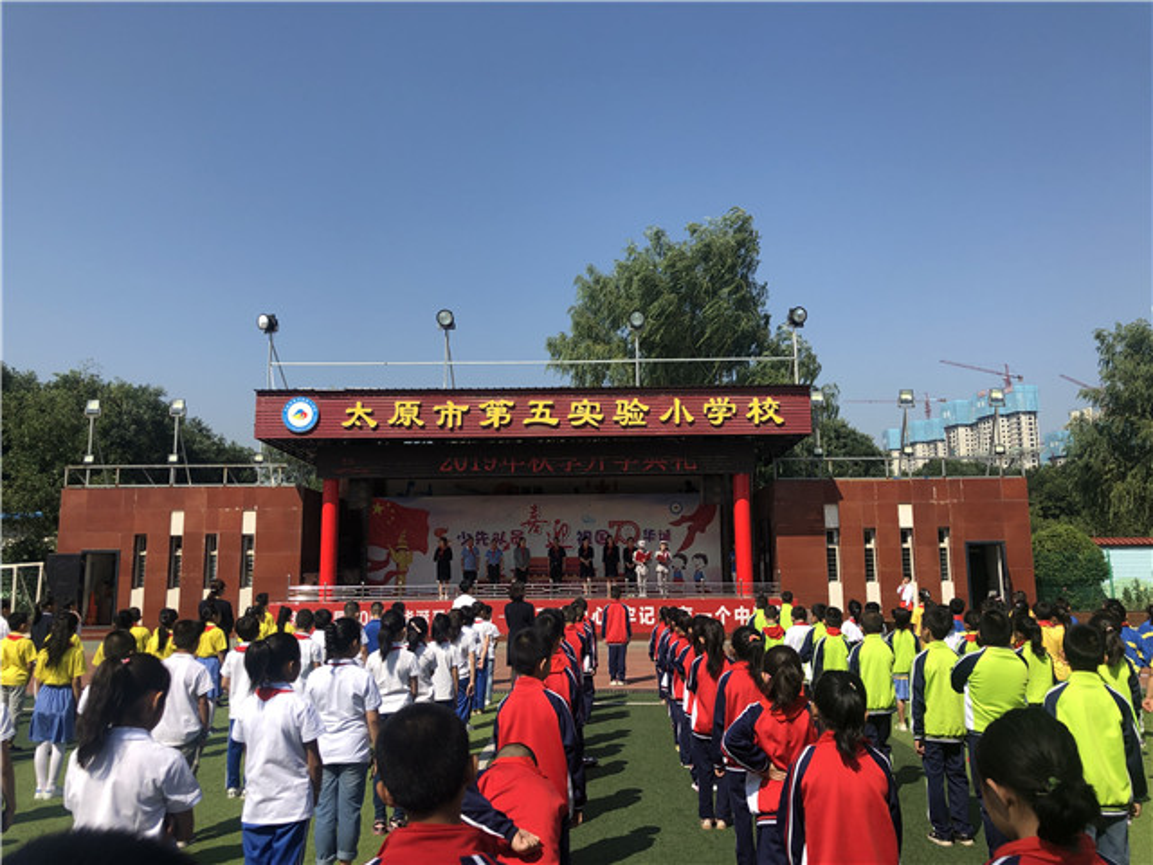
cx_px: 576
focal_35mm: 28
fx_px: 933
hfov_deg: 63.4
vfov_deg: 49.7
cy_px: 432
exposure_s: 1/1919
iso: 20
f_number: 1.8
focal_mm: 4
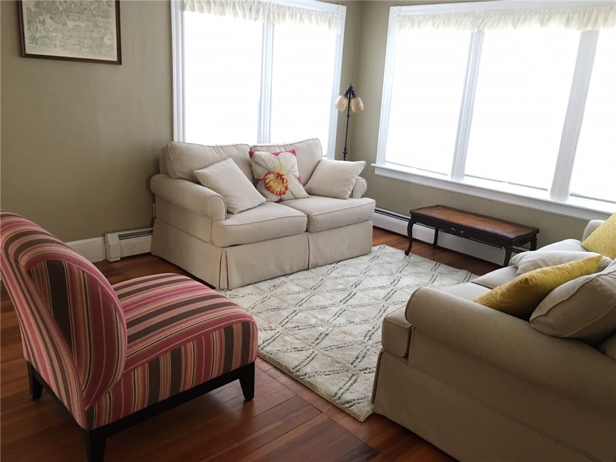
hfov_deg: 61.7
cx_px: 308
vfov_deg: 48.2
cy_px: 231
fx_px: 516
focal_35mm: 29
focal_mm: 4.15
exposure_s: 1/30
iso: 160
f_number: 2.2
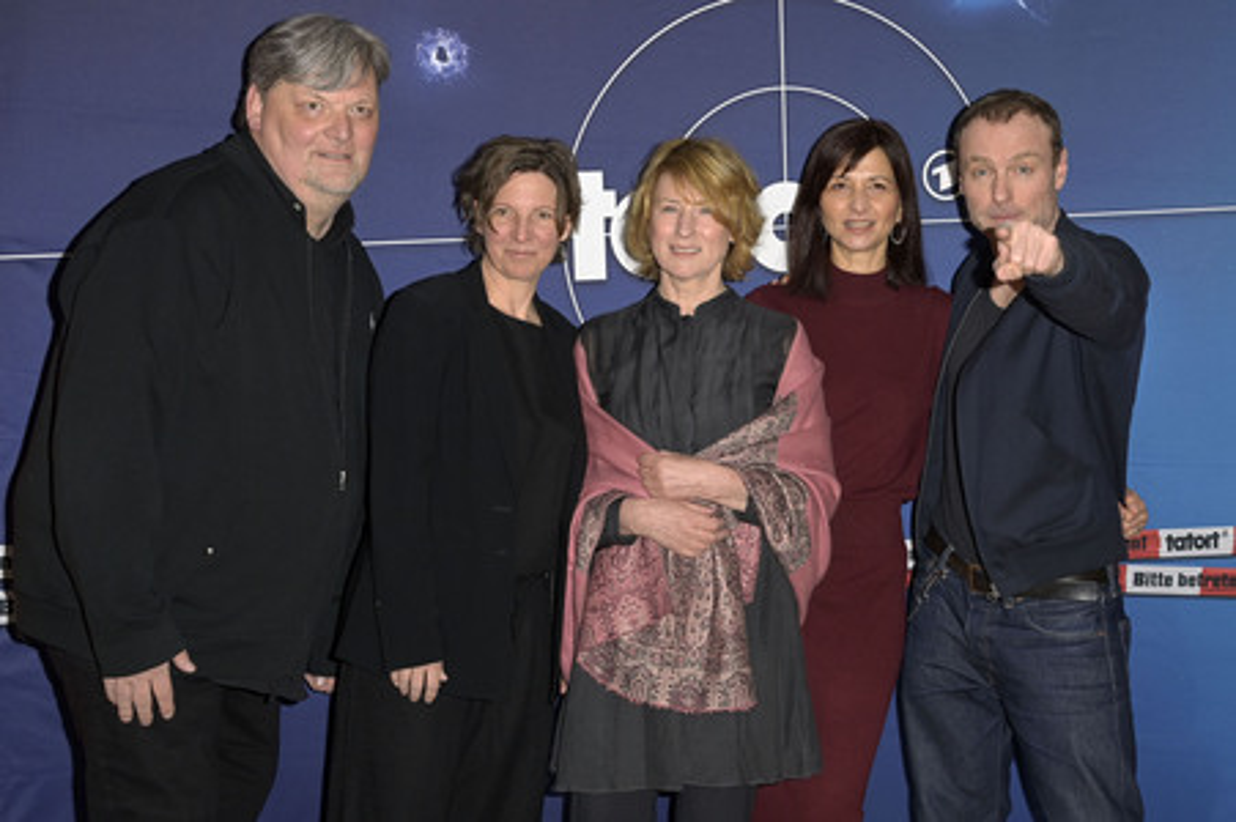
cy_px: 411
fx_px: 1715
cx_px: 618
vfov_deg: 27.0
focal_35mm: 50
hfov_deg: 39.6
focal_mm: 50
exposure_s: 1/250
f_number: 5.6
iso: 640
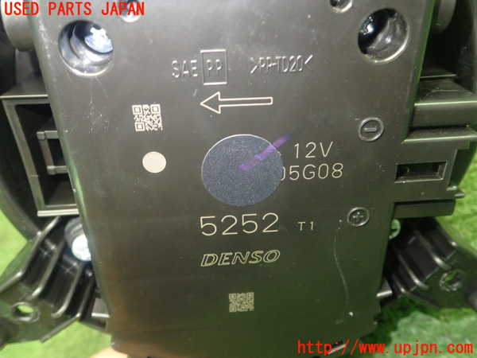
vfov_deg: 46.8
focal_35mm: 30
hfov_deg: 60.0
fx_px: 413
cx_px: 238
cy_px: 179
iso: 800
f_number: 2.3
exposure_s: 1/30
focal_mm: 5.4
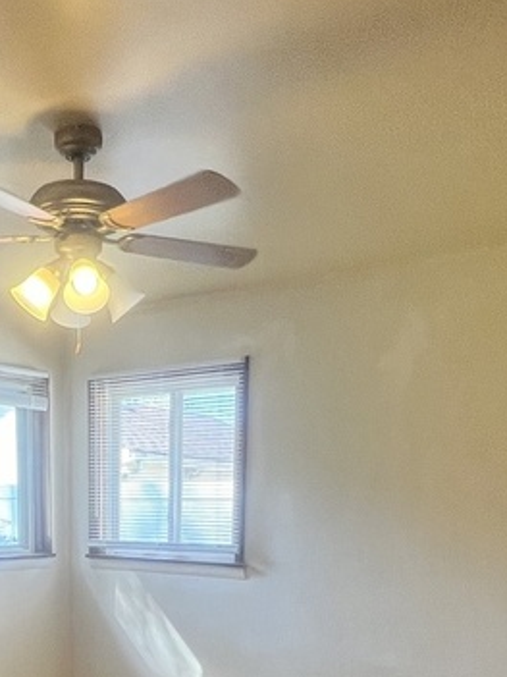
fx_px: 782
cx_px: 131
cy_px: 619
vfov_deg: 42.6
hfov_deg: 35.2
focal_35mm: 40
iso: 100
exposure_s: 1/120
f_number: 1.8
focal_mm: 1.57
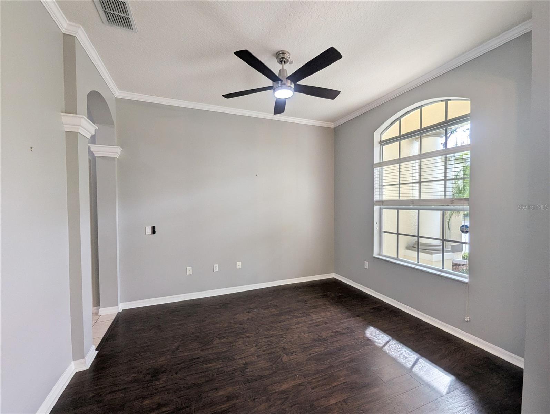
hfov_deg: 106.1
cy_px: 207
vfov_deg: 90.1
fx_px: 207
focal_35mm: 13
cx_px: 275
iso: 69
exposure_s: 1/120
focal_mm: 1.95
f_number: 2.2
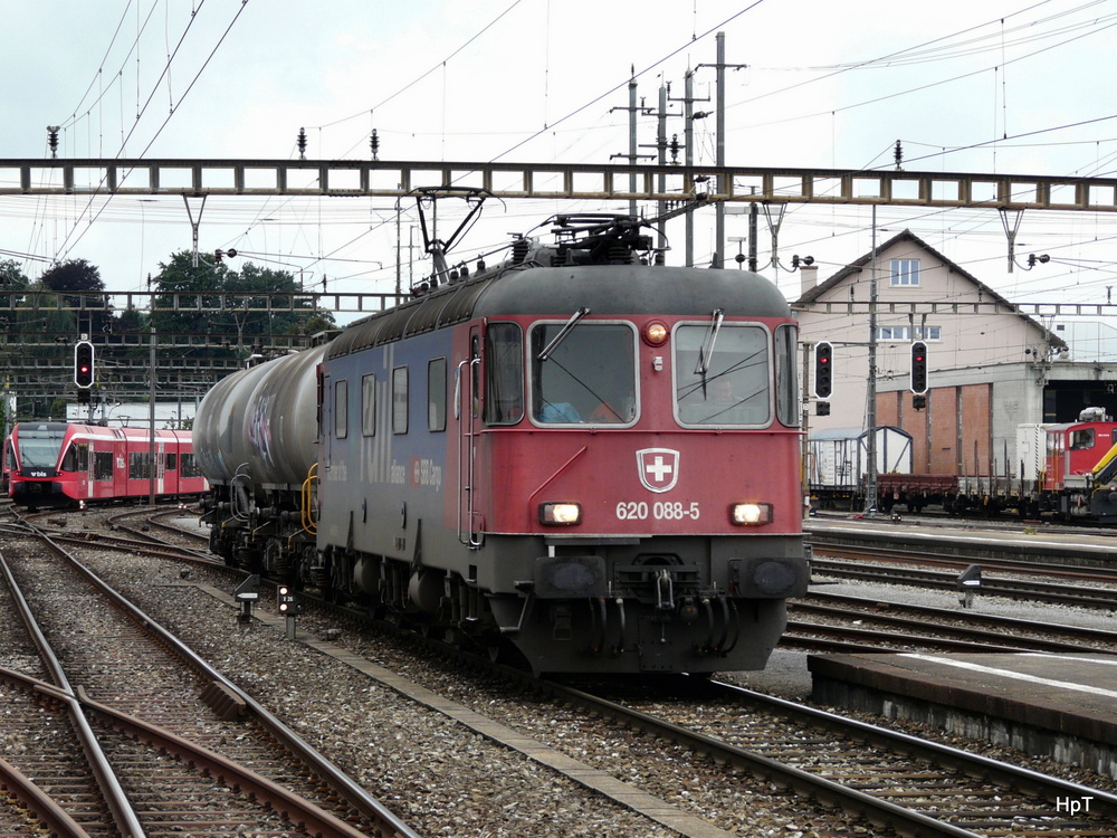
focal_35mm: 114
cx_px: 558
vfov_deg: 13.0
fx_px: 3679
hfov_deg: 17.3
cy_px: 419
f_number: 4
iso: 100
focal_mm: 18.8
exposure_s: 1/200
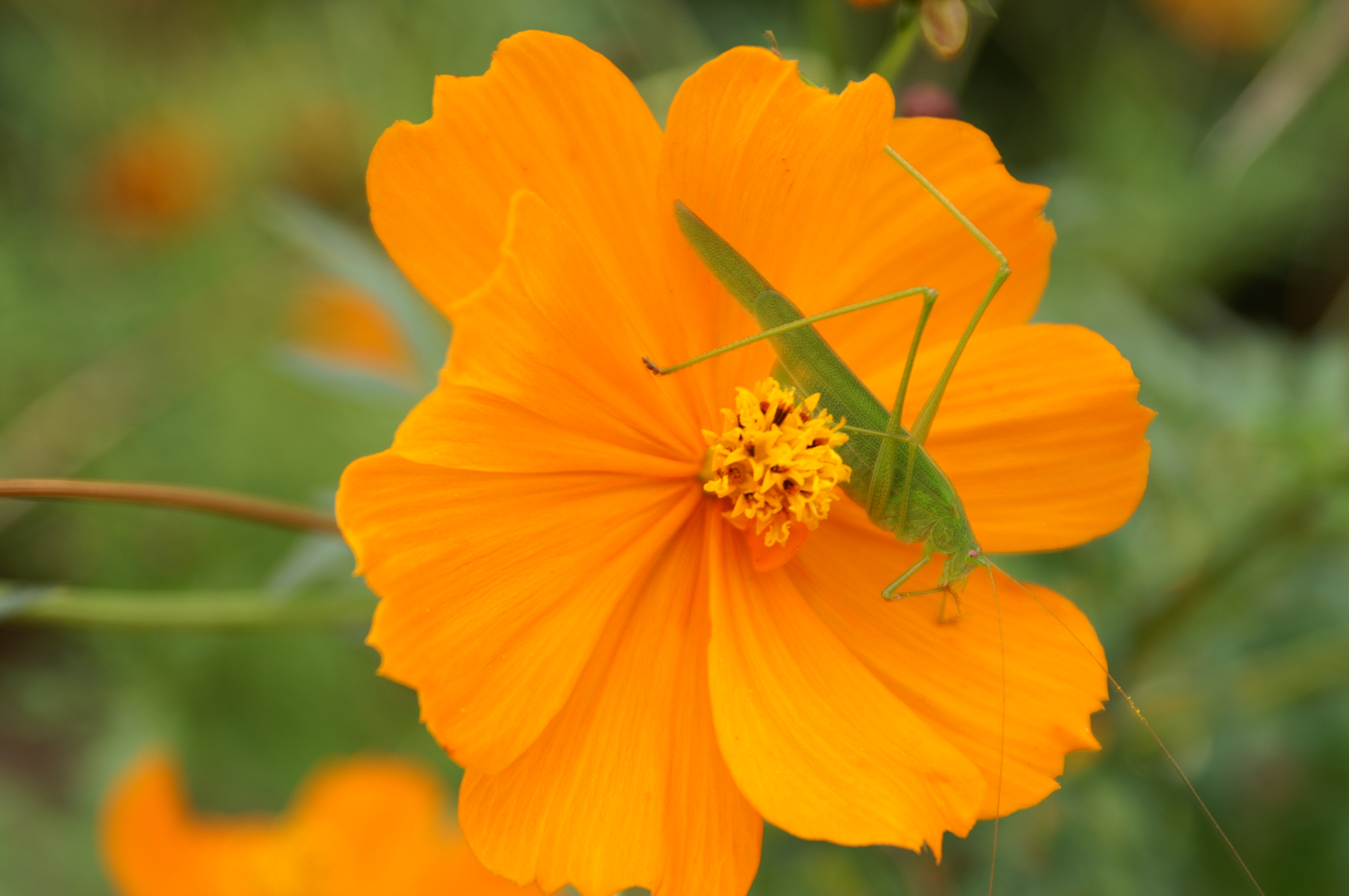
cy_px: 448
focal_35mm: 105
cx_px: 674
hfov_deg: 19.5
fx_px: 3931
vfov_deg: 13.0
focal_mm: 70
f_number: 5.6
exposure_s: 1/160
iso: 100
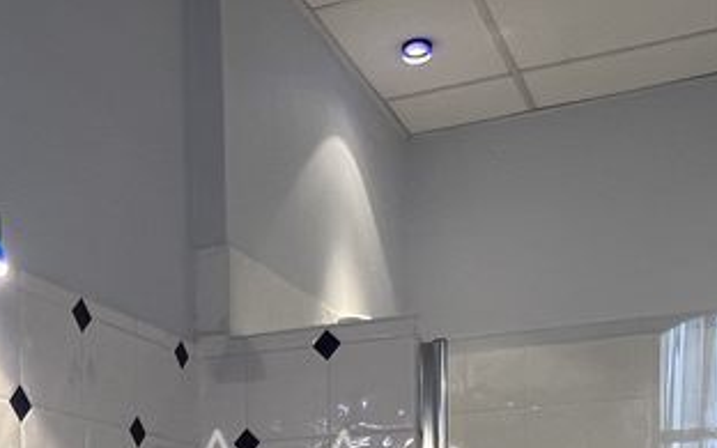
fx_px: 1036
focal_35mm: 53
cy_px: 664
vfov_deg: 20.9
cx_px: 267
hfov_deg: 37.9
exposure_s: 1/100
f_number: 1.8
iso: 125
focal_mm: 1.57
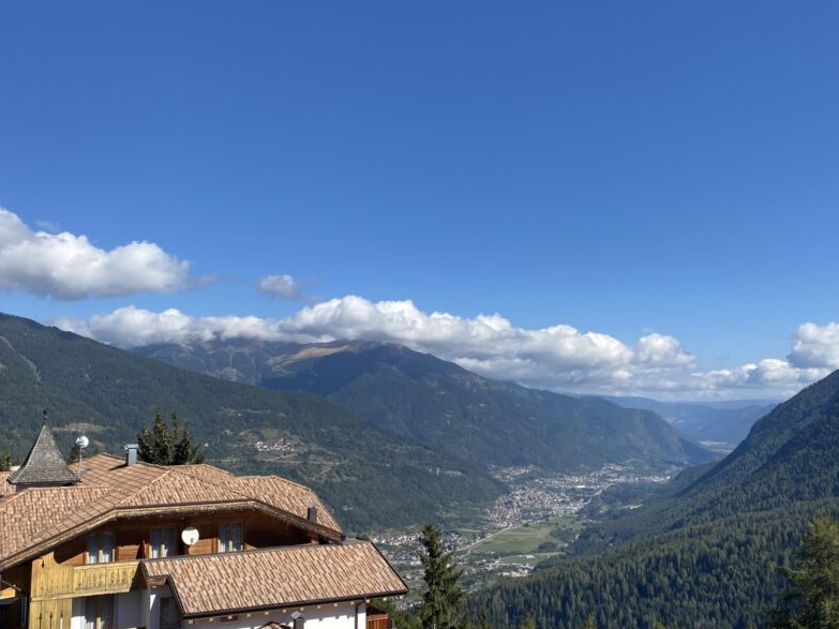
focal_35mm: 34
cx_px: 385
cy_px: 325
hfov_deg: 53.9
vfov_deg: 41.8
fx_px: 824
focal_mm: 4.25
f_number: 1.8
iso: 32
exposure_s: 1/3125
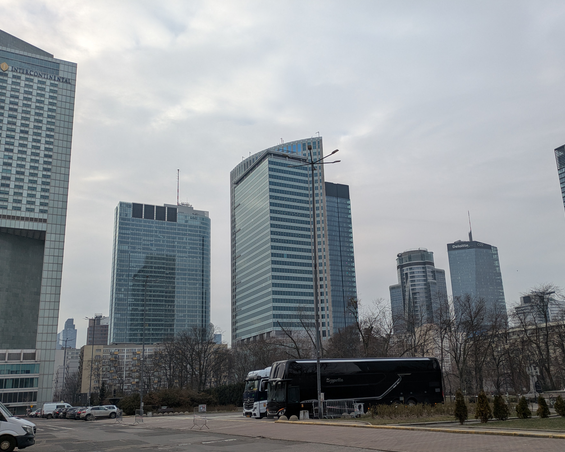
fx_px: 535
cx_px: 305
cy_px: 243
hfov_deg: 55.6
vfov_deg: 45.8
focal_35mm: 32
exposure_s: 1/1185
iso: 50
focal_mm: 5.43
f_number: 1.89
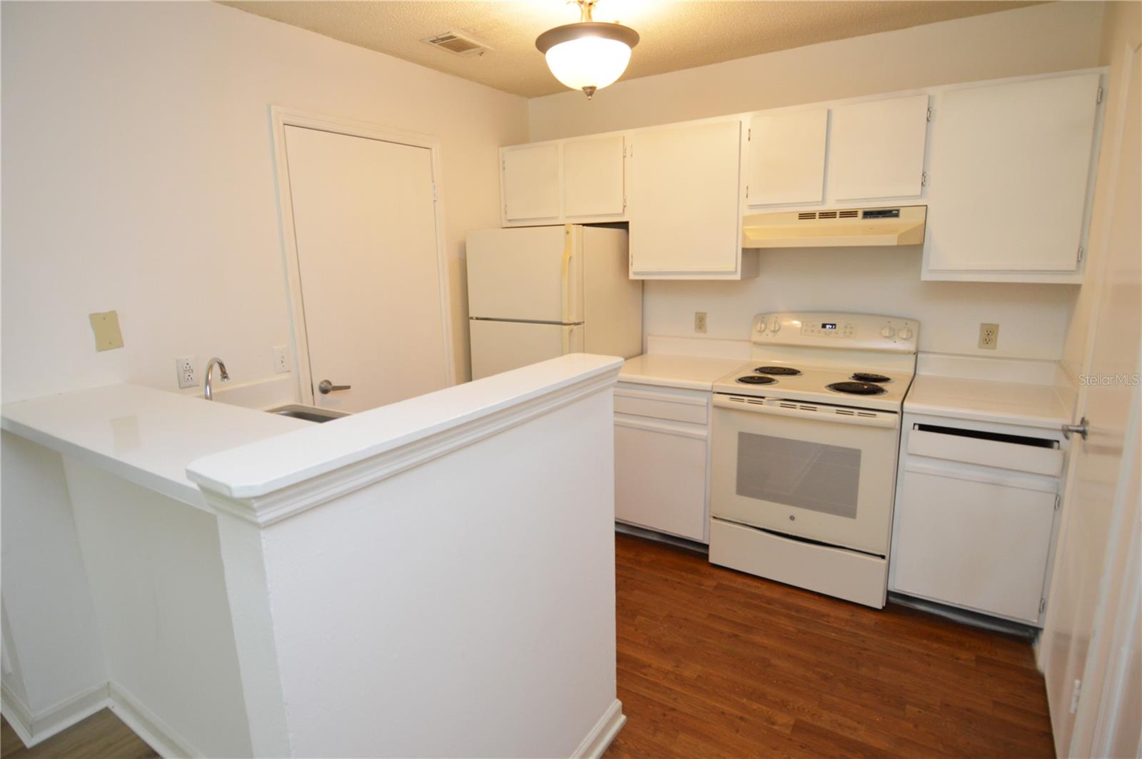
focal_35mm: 18
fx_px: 570
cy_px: 380
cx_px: 571
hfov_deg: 90.1
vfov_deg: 67.3
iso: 560
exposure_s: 1/60
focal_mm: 12
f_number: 4
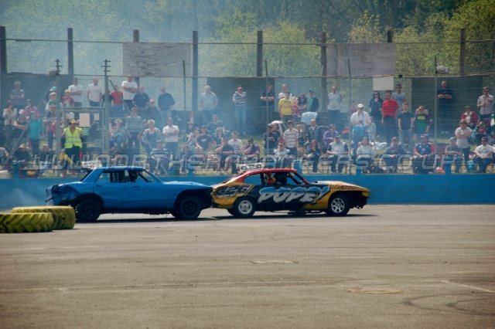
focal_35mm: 174
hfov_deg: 11.8
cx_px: 248
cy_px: 164
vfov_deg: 7.9
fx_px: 2391
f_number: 6
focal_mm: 116
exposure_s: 1/1000
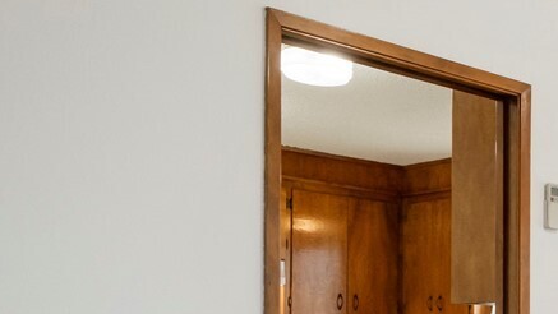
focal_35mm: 64
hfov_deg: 25.9
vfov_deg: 18.1
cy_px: 344
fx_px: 948
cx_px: 796
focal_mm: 10.5
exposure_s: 1/200
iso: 800
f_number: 8
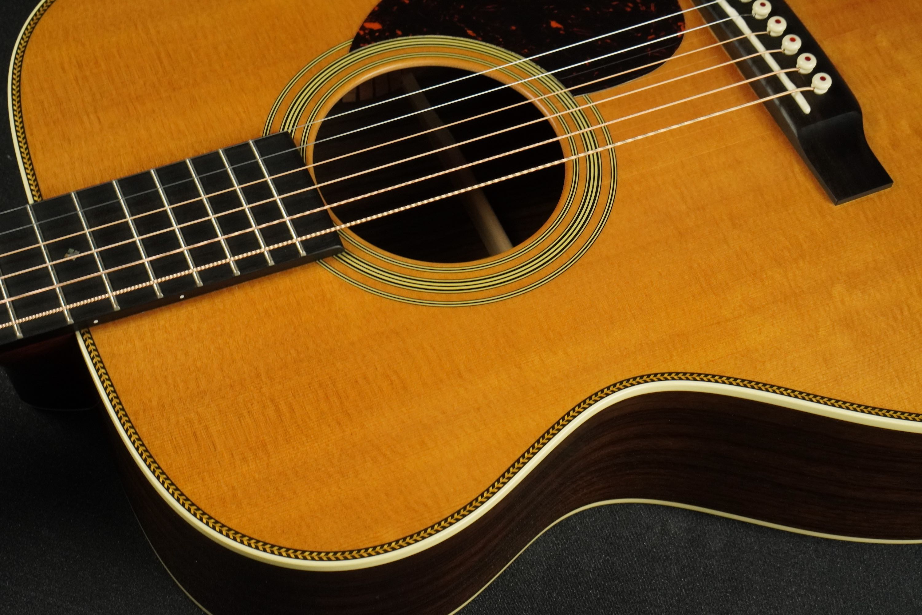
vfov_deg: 25.8
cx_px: 461
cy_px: 308
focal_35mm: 52
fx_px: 1344
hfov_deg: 37.9
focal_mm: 35
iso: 2000
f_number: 11
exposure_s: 1/60
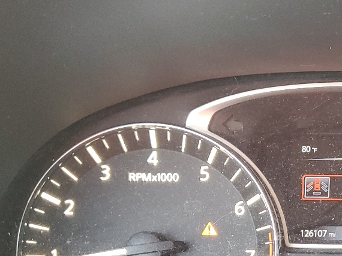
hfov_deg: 24.9
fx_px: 721
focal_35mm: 73
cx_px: 372
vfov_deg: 19.8
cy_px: 228
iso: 157
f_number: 1.5
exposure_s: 1/60.2
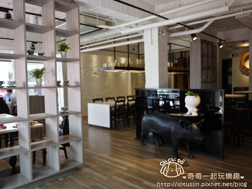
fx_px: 204
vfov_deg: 49.7
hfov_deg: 63.4
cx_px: 126
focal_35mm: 28
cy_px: 94
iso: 160
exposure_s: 1/60
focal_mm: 14
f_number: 2.5
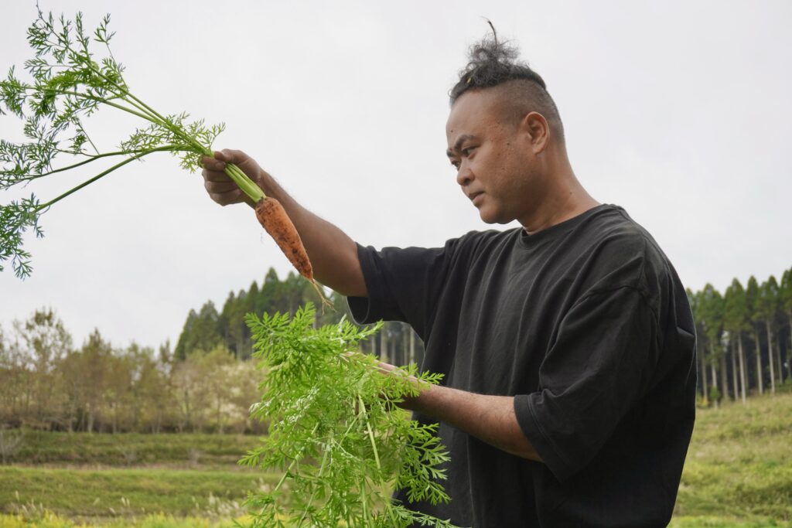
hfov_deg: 40.0
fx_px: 1089
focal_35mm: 50
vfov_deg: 27.3
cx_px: 396
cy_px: 264
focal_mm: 33
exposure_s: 1/160
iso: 250
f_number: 5
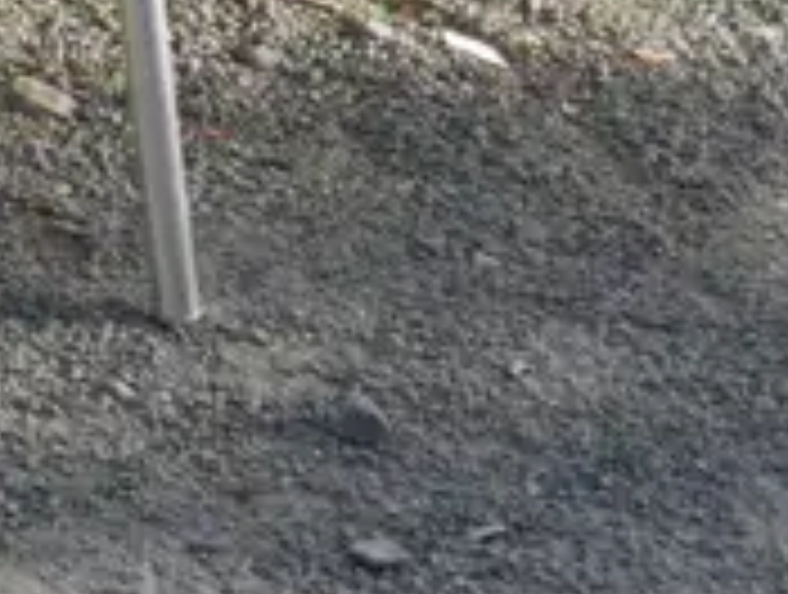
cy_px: -425
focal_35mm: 222
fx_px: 5064
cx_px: -1243
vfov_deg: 6.6
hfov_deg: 8.1
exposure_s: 1/200
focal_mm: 19
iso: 200
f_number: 5.6
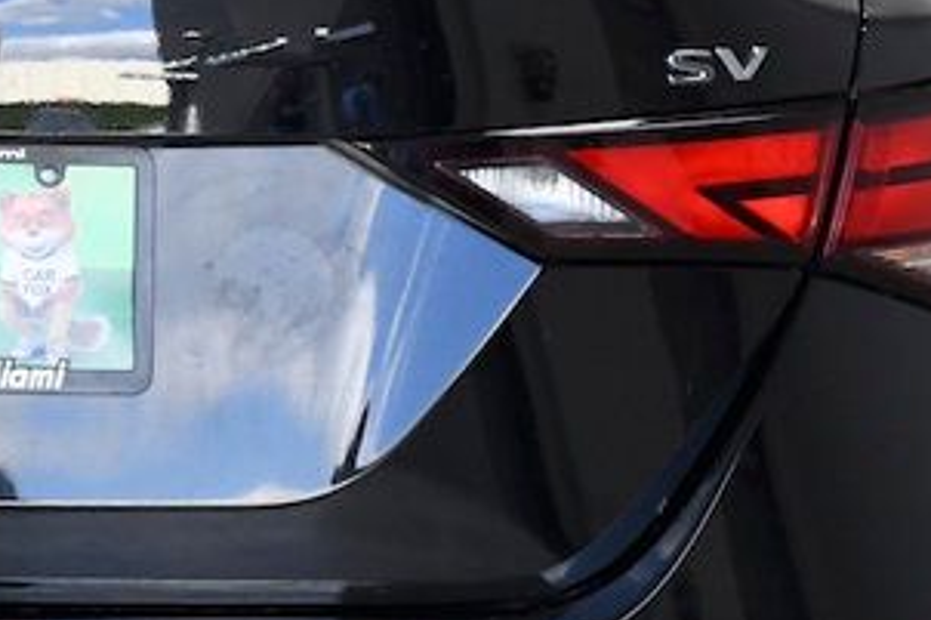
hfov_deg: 11.7
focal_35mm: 173
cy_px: 190
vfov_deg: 7.9
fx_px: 4471
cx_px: -126
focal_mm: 34
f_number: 10
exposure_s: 1/400
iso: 2500
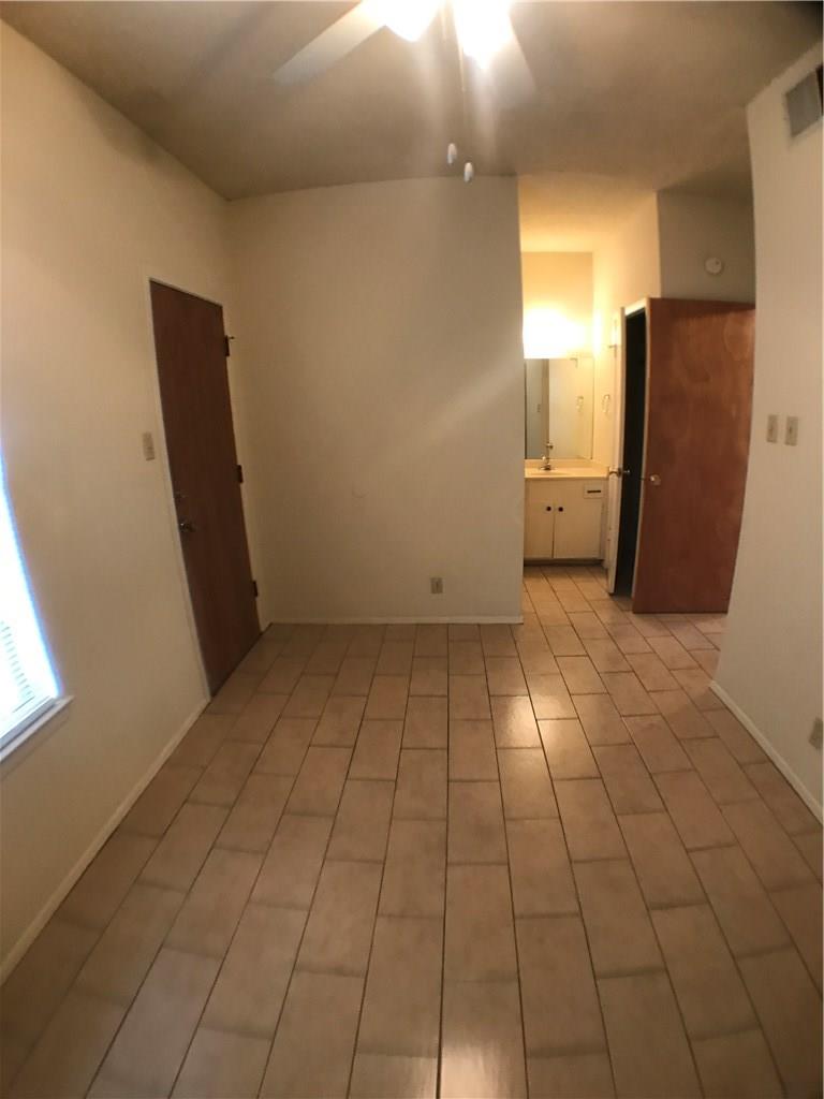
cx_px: 412
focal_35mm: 28
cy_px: 550
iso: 50
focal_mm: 3.99
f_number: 1.8
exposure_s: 1/15
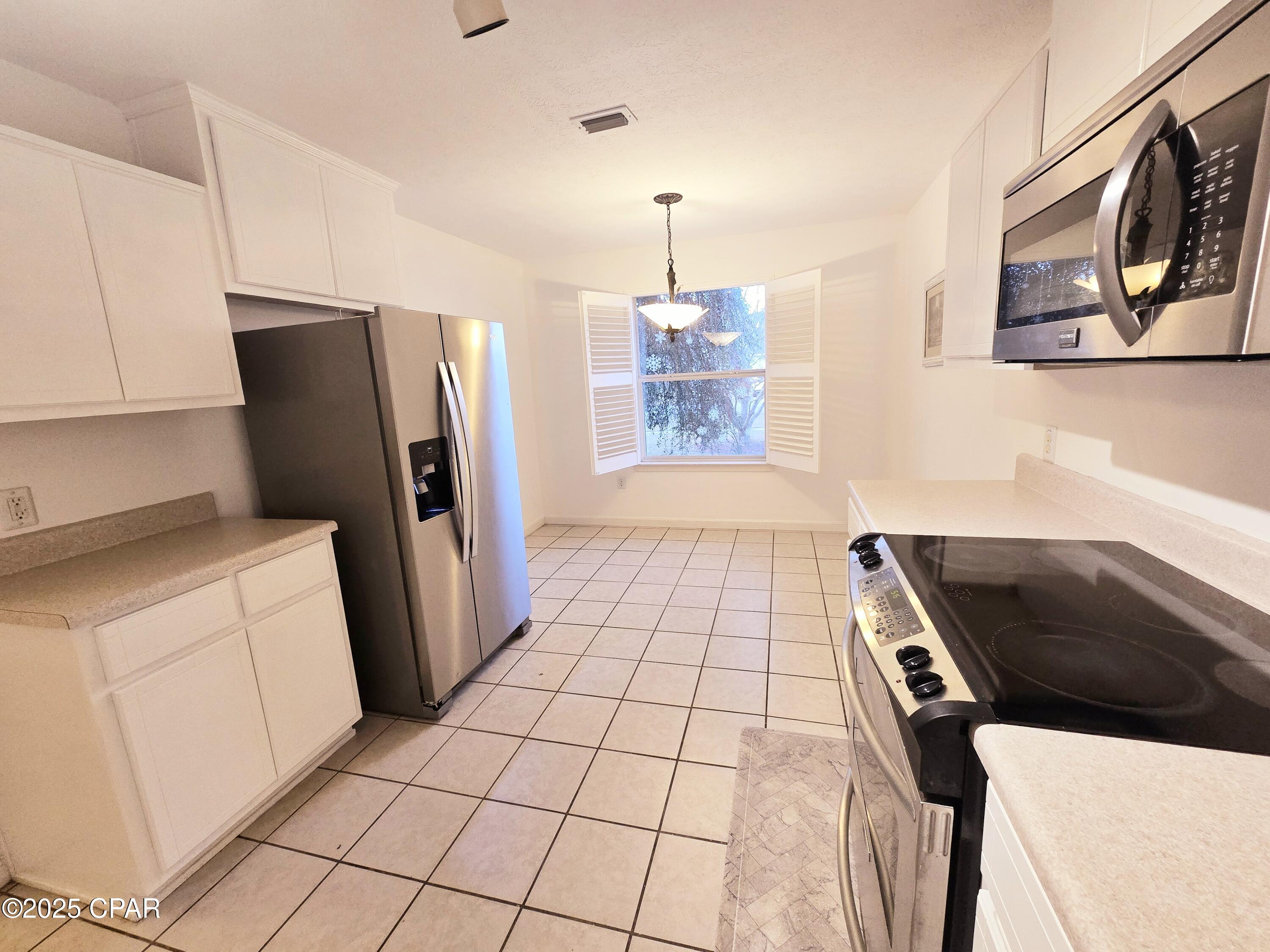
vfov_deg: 89.9
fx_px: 477
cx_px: 635
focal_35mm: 13
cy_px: 476
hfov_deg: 106.2
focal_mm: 2.2
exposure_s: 1/60.2
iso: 250
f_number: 2.2
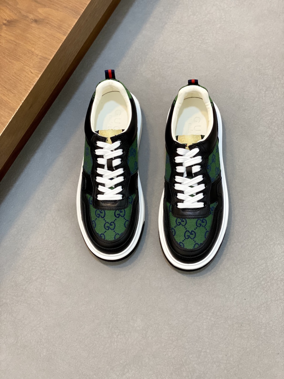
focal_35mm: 52
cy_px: 190
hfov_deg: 28.0
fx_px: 569
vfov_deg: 36.8
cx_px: 142
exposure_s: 1/100
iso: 125
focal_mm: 6
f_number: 2
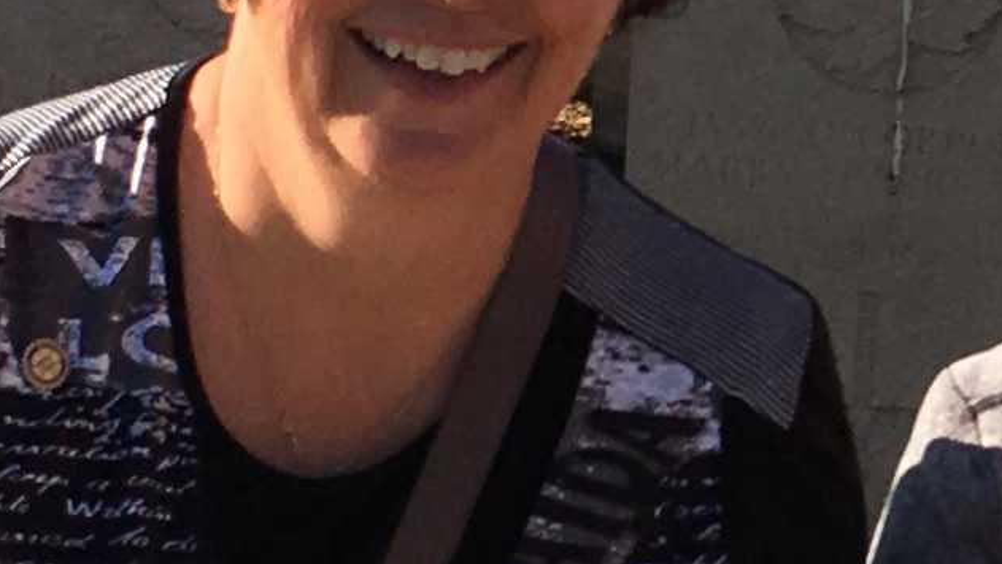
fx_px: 5367
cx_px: 1124
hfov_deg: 10.5
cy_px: 553
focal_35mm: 202
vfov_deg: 6.0
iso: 25
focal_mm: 4.15
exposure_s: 1/2137
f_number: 2.2
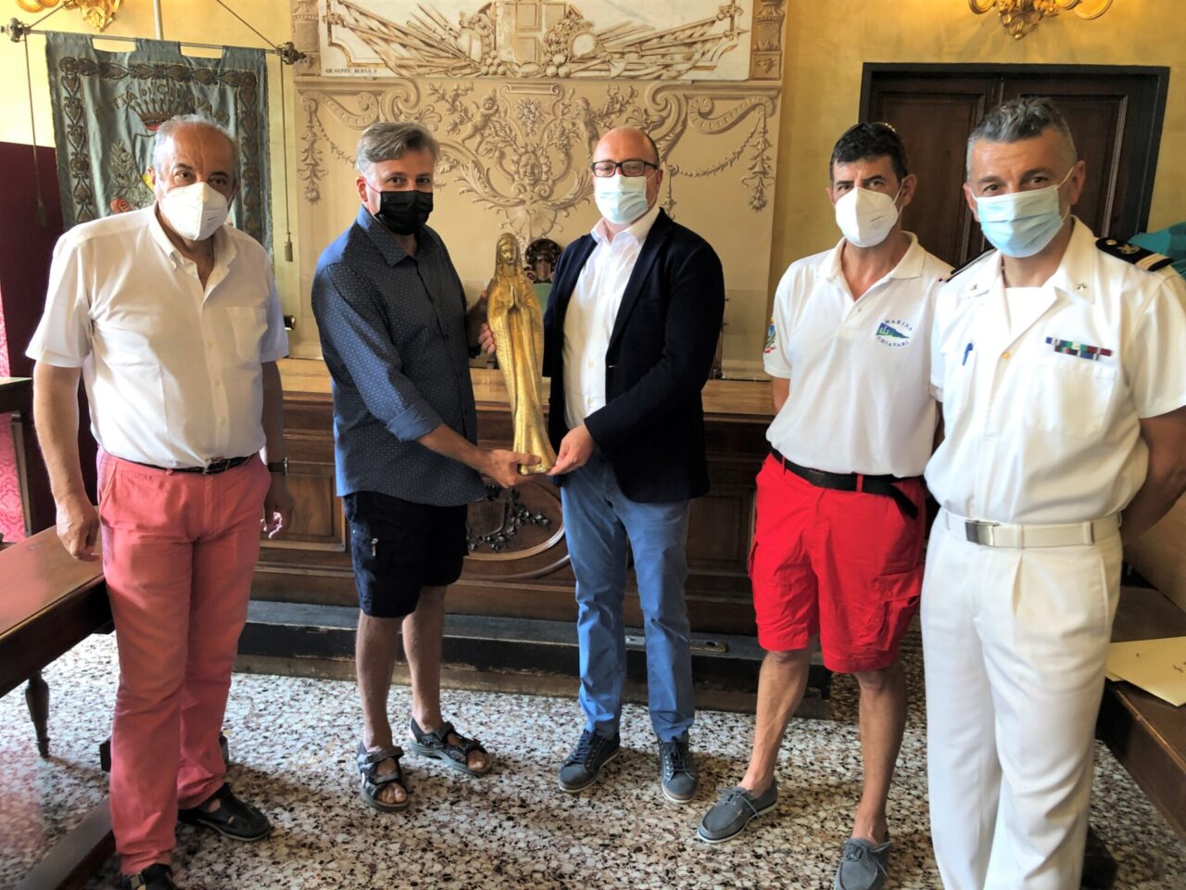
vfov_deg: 49.7
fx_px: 959
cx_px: 593
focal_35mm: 28
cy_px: 445
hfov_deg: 63.4
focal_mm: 3.99
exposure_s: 1/17
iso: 50
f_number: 1.8
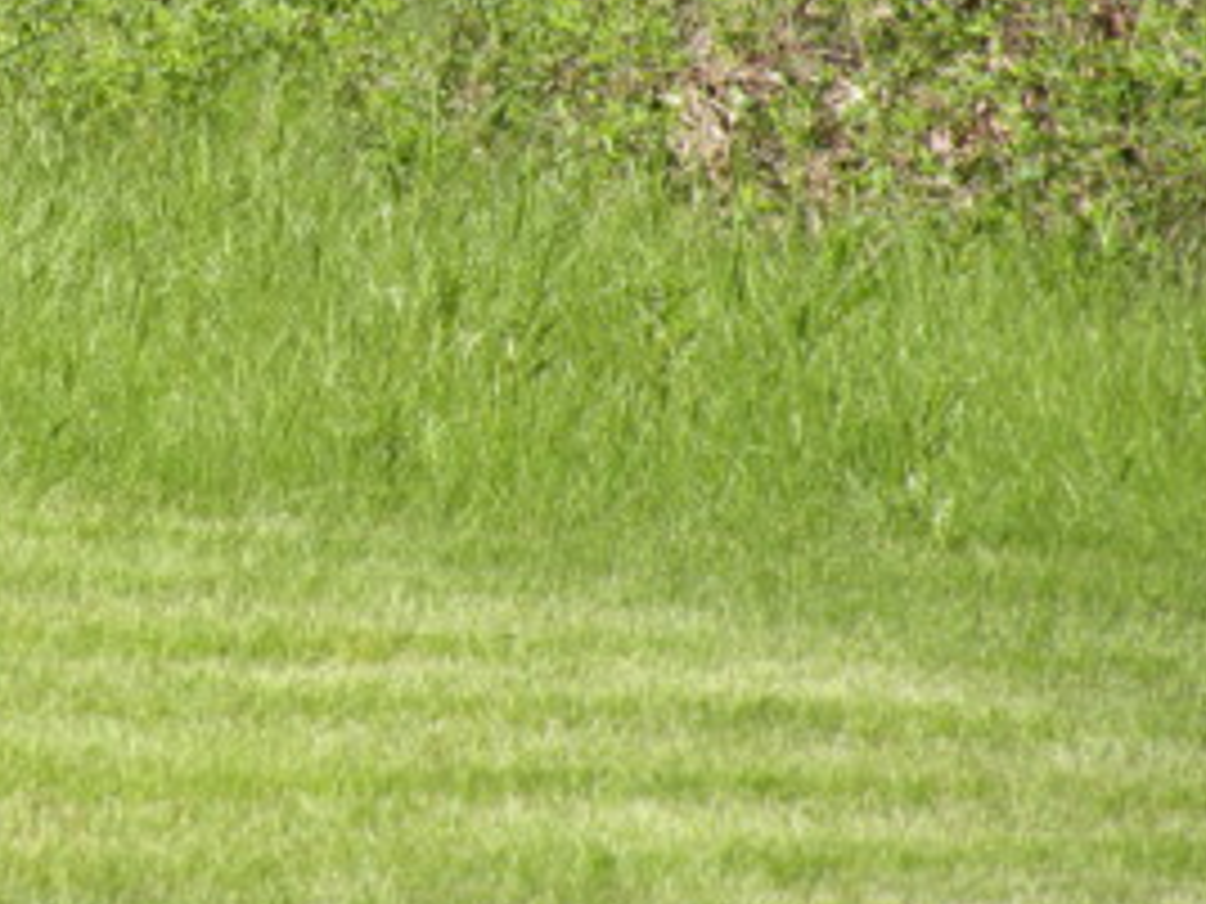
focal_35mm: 726
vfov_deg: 2.0
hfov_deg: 2.7
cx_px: 90
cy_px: 40
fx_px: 25293
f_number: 4.5
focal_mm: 59.6
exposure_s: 1/255
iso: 64
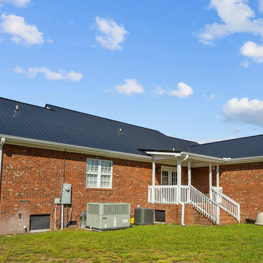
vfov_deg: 53.1
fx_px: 258
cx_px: 177
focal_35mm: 30
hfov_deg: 52.9
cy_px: 174
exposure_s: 1/640
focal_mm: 17
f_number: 8
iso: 125
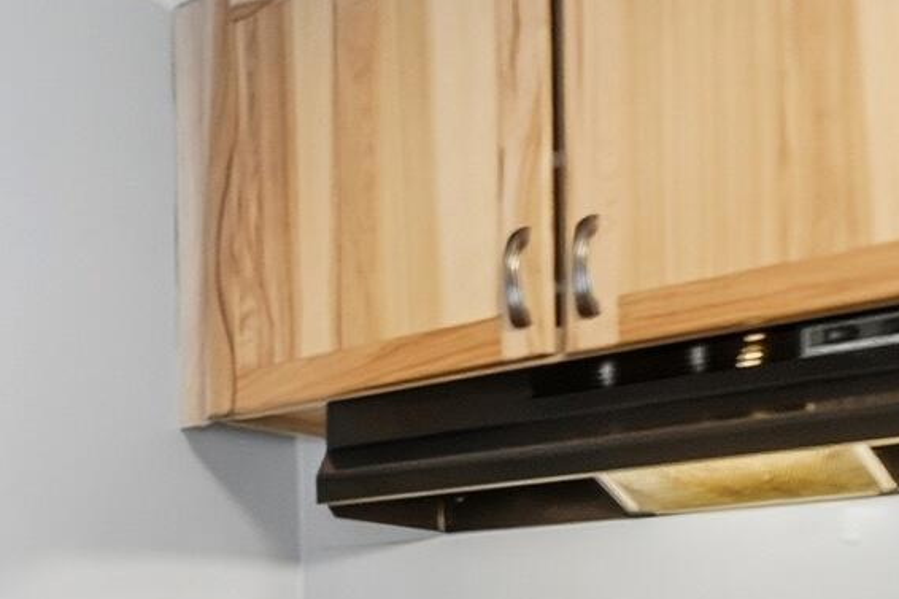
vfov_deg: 24.2
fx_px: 1323
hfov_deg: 27.3
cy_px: 613
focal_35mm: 53
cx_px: -421
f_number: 5.6
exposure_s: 1/200
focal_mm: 10
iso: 125
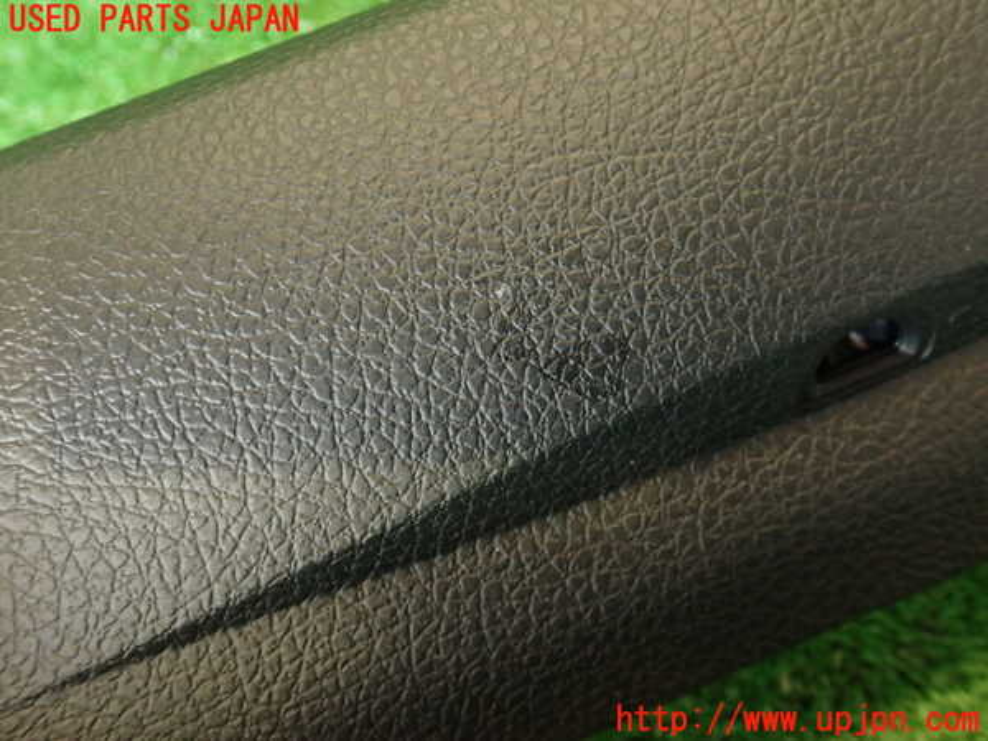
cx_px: 494
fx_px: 913
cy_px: 370
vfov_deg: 44.2
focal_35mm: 32
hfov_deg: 56.8
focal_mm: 5.79
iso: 400
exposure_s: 1/30
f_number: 2.4
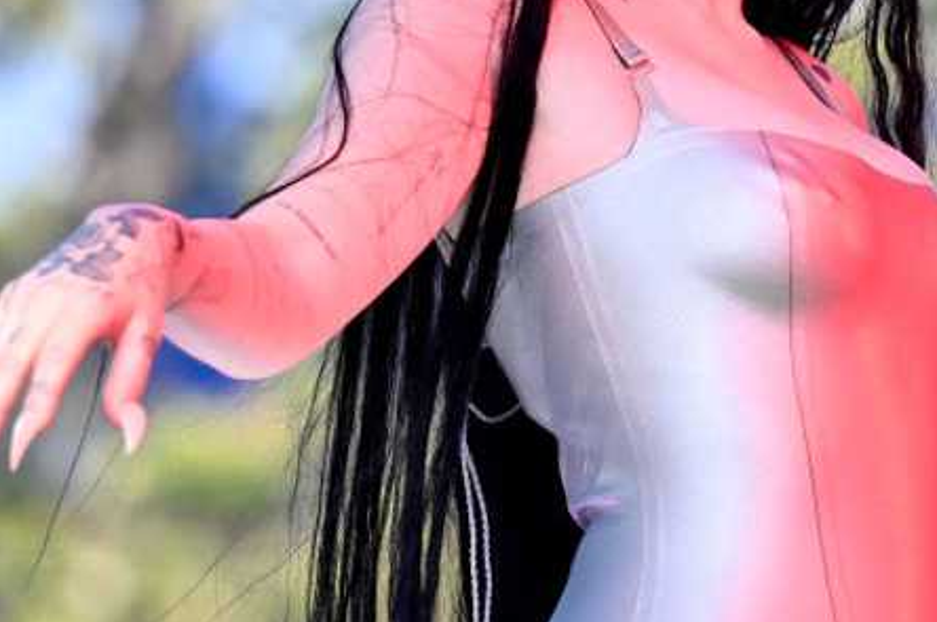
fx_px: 13259
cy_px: 169
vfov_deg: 2.7
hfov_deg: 4.0
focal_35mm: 510
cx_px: 772
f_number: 2.8
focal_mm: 135
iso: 250
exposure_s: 1/2500
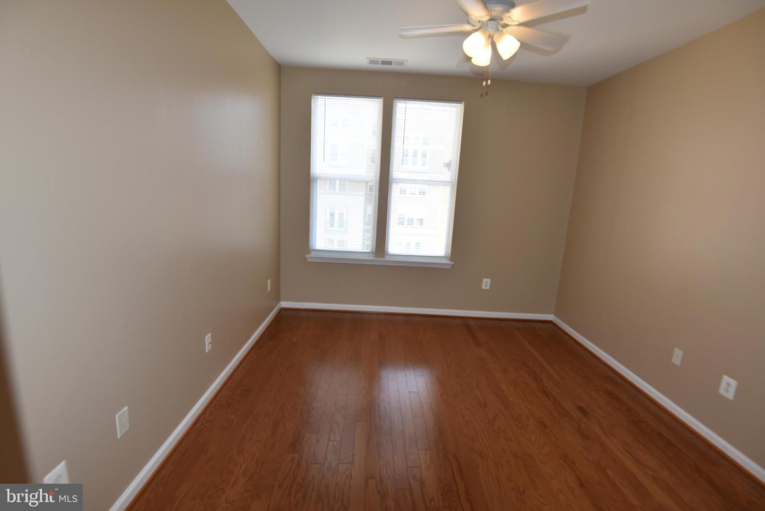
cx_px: 382
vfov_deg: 73.8
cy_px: 256
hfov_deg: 96.7
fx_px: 340
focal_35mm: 16
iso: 640
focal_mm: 16
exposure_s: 1/125
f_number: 5.6
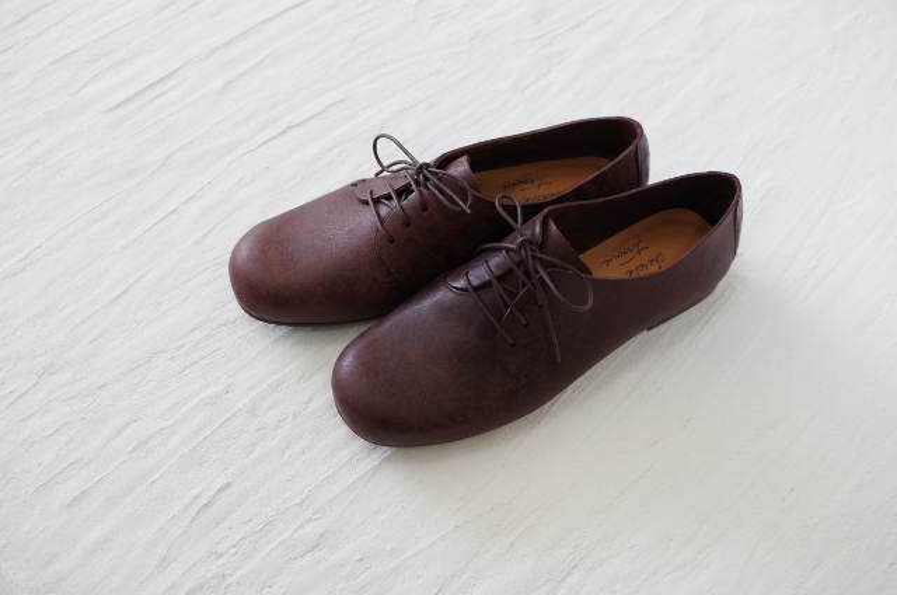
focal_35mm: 39
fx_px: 970
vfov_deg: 34.1
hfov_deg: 49.6
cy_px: 298
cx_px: 448
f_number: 5
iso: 400
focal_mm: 26.25
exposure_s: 1/60
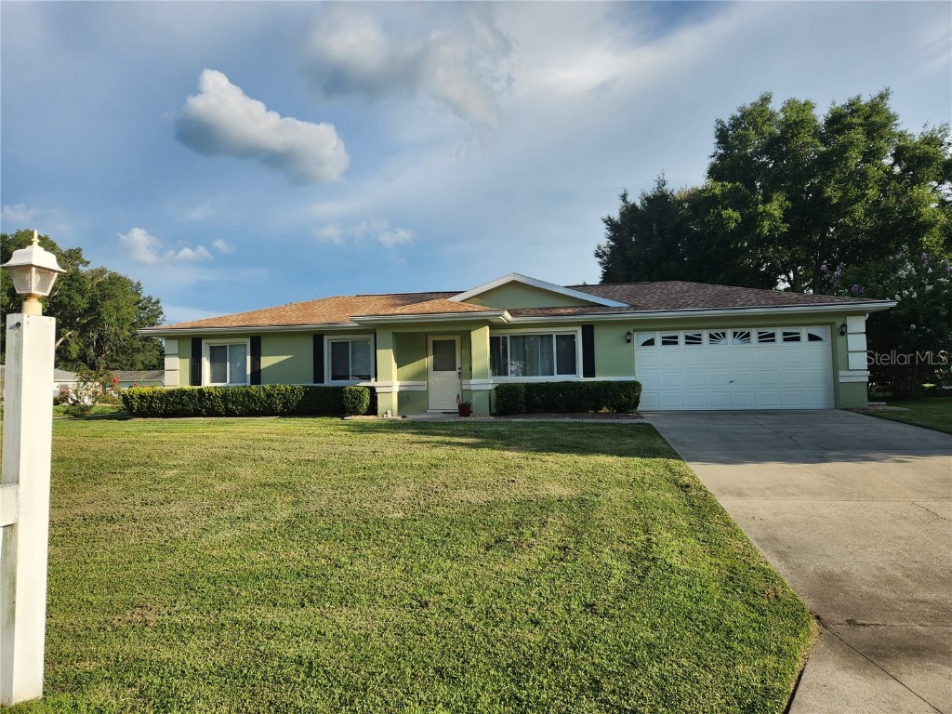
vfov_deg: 58.9
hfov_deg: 73.9
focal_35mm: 23
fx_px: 633
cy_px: 357
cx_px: 476
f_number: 1.8
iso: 20
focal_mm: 5.4
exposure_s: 1/1457
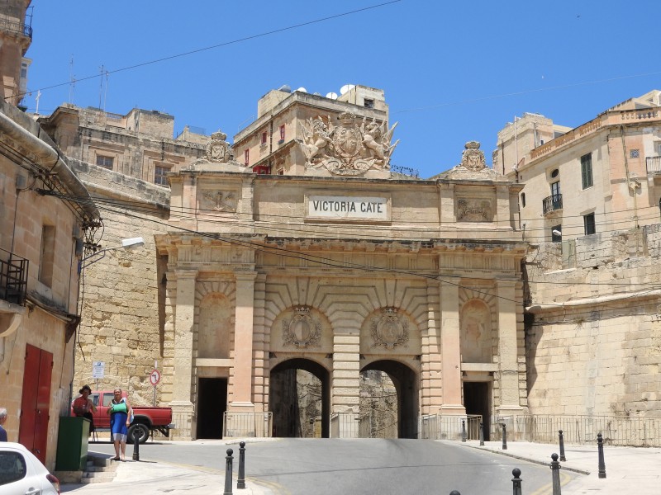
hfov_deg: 38.2
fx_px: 955
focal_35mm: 50
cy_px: 248
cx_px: 330
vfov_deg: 29.1
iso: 100
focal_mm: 9
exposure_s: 1/1000
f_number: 4
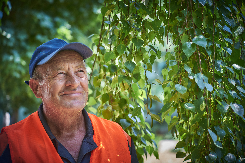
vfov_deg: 6.9
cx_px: 122
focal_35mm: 200
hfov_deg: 10.3
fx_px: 1362
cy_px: 82
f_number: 3.5
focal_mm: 200
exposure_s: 1/160
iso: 400
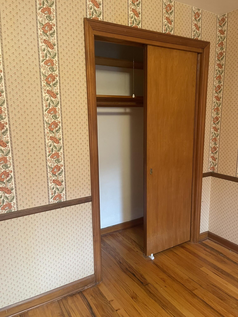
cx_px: 119
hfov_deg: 54.9
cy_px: 158
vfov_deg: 69.4
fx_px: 229
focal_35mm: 25
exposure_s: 1/60
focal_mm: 5.1
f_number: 1.6
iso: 400
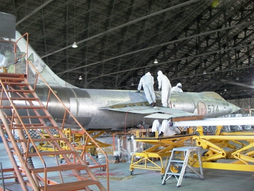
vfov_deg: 37.7
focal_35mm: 38
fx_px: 279
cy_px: 96
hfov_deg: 49.0
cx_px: 127
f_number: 3.5
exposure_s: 1/30
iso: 198
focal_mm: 6.3
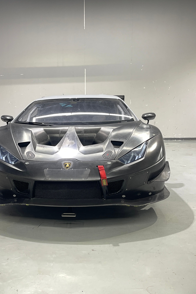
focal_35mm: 35
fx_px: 286
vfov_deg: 54.4
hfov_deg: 37.6
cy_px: 147
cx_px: 72
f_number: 1.6
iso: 250
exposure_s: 1/50
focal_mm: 5.1
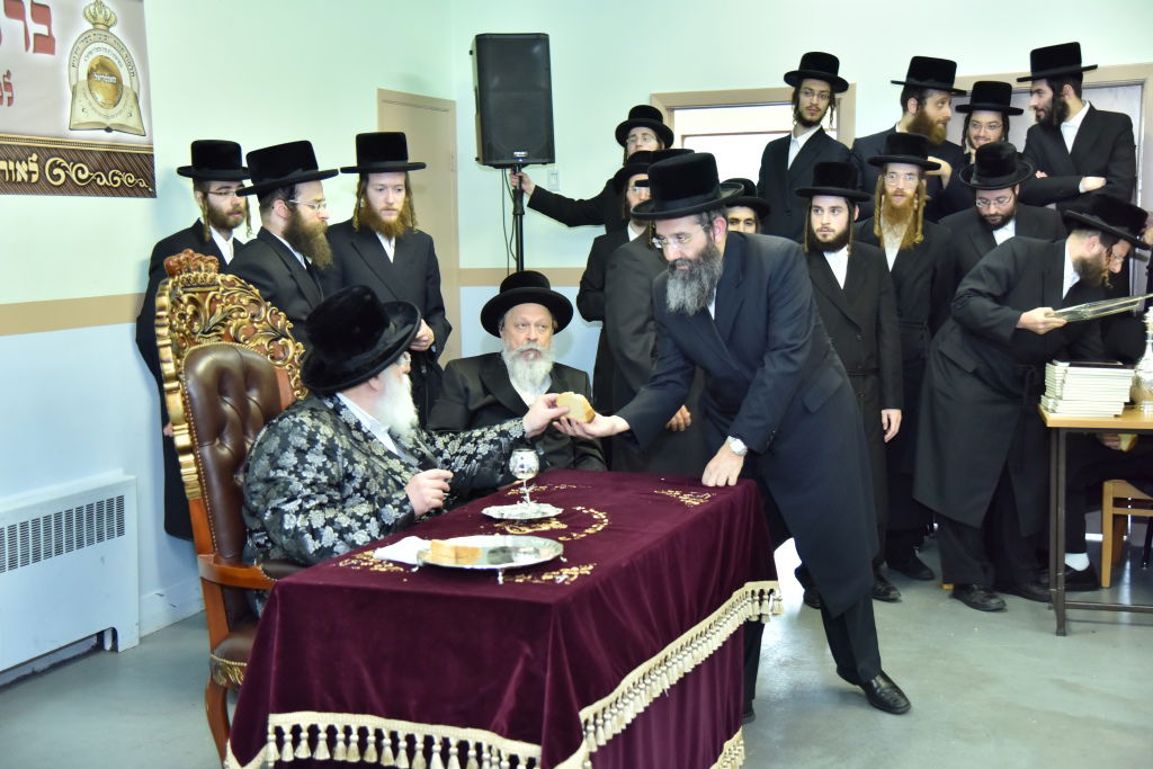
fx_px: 1473
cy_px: 384
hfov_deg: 42.7
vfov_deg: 29.3
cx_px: 576
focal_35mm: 46
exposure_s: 1/125
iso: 1600
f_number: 4
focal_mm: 46
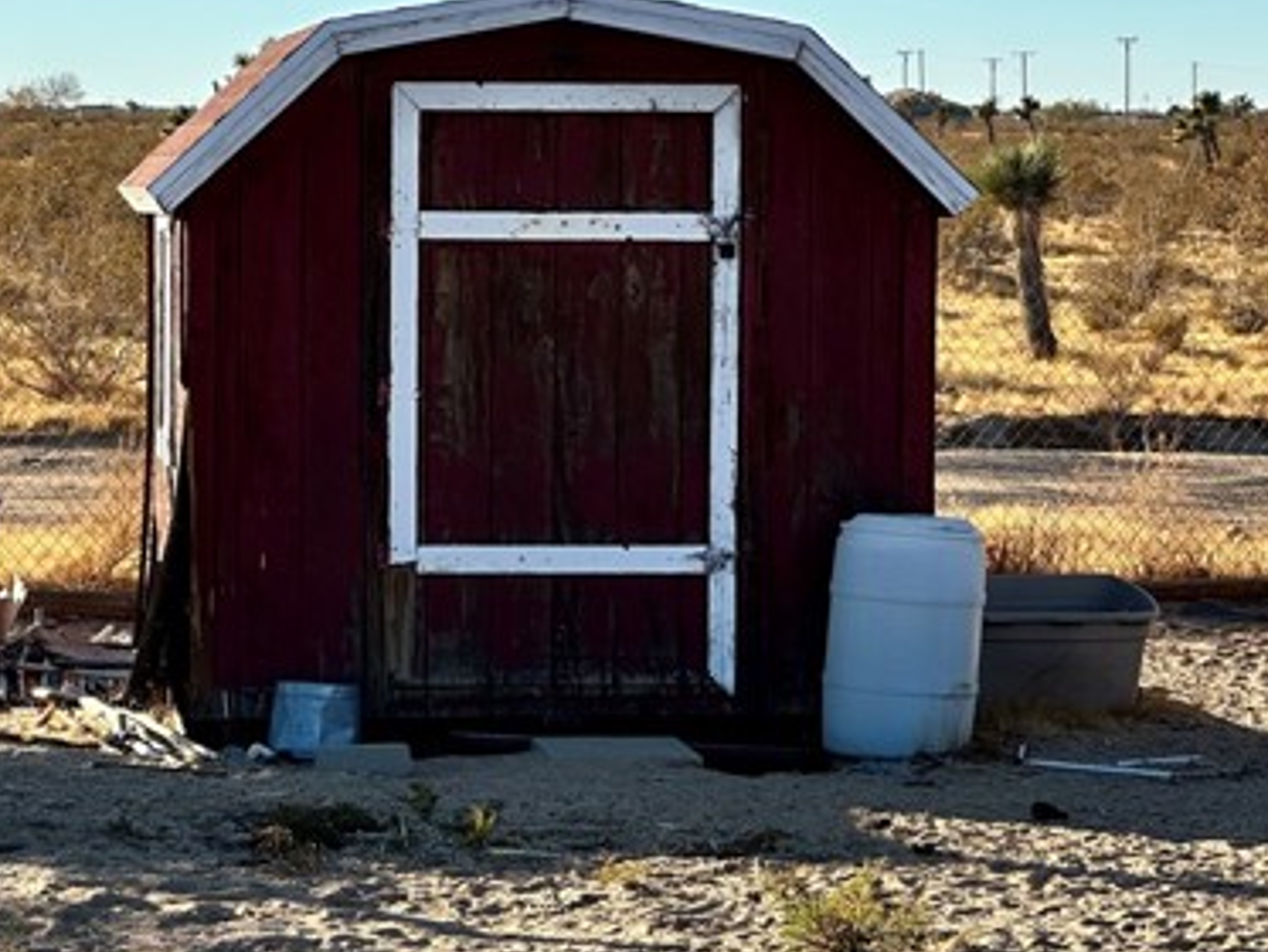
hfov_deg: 14.9
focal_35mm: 132
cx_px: 612
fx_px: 4837
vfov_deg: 11.2
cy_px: 275
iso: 32
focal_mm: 9
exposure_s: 1/774
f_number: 2.8
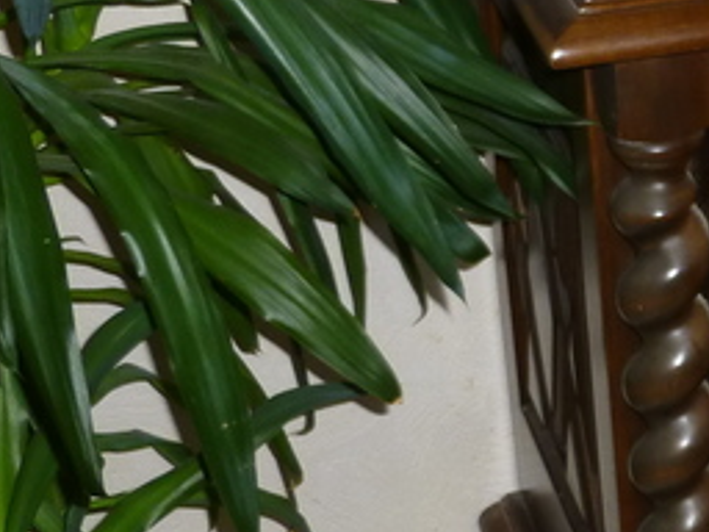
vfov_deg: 15.4
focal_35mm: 96
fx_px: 1966
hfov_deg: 18.7
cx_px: 978
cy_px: 272
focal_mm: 4.3
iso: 125
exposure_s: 1/60
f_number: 3.3
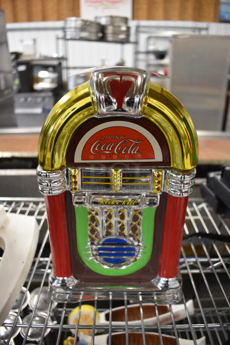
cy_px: 172
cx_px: 115
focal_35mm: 27
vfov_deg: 67.3
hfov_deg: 48.0
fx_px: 258
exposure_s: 1/60
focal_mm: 18
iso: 1800
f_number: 4
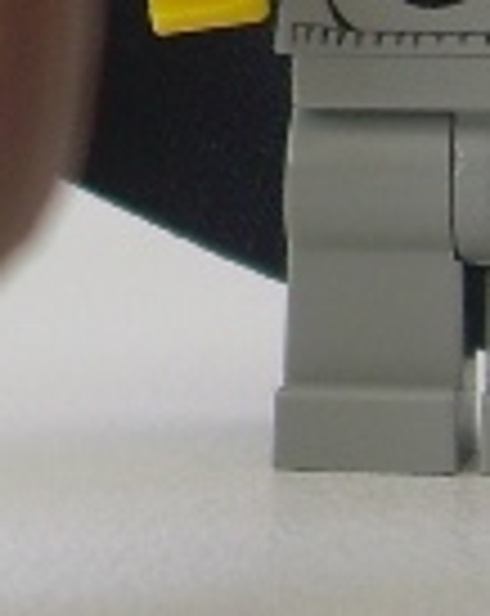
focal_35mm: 217
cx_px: -202
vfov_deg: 8.8
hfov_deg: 7.0
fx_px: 3947
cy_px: -193
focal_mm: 6.3
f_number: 2.8
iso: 50
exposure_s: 1/6.7
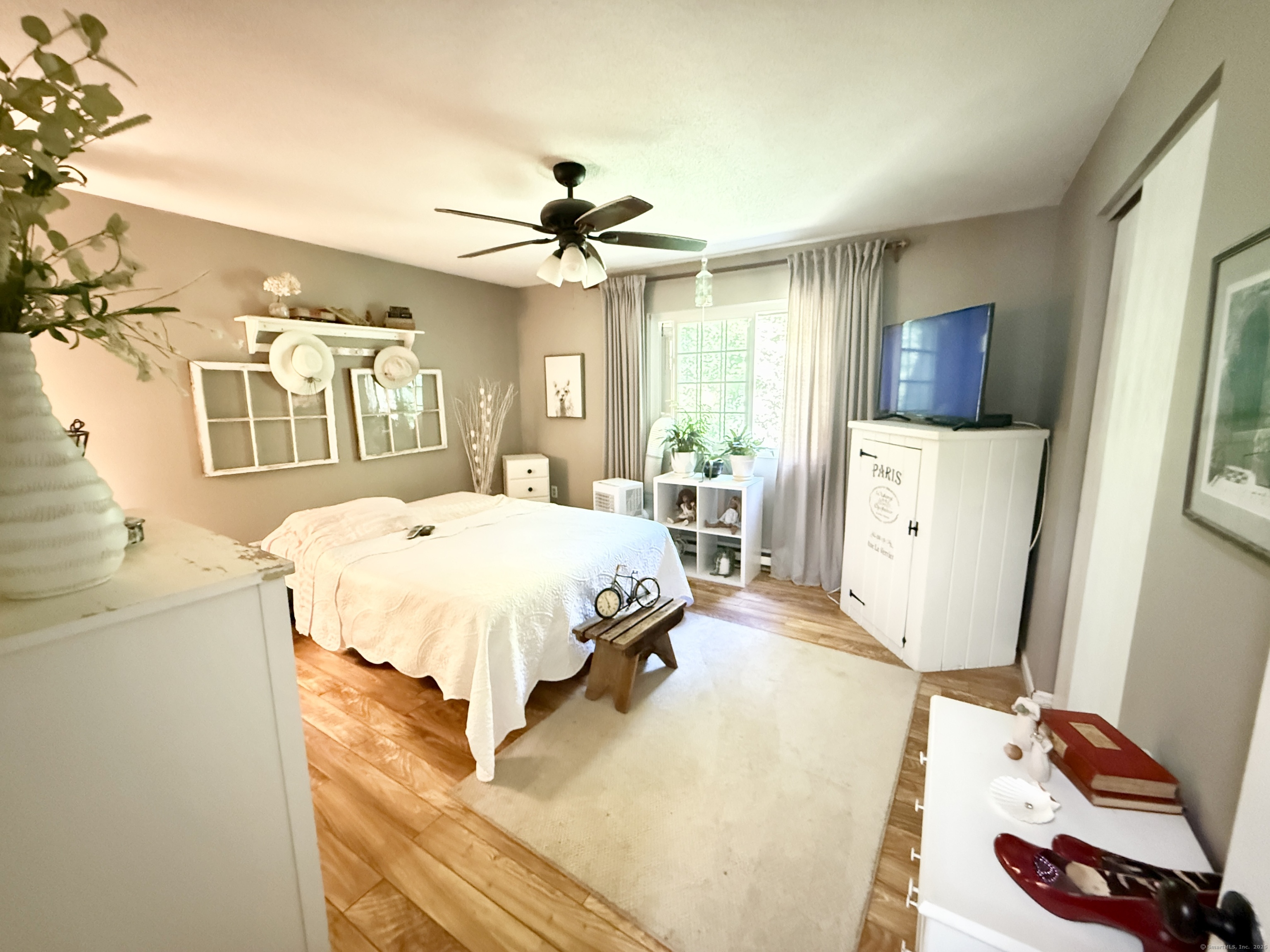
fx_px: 514
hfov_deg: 102.1
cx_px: 635
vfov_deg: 85.7
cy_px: 476
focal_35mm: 14
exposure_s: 1/30
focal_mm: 2.22
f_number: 2.2
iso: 2000
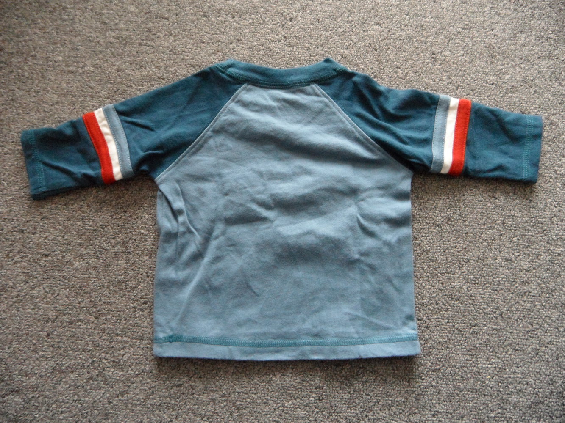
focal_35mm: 24
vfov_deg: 56.8
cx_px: 282
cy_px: 212
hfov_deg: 71.6
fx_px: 392
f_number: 2.9
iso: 400
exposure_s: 1/10
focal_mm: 4.1
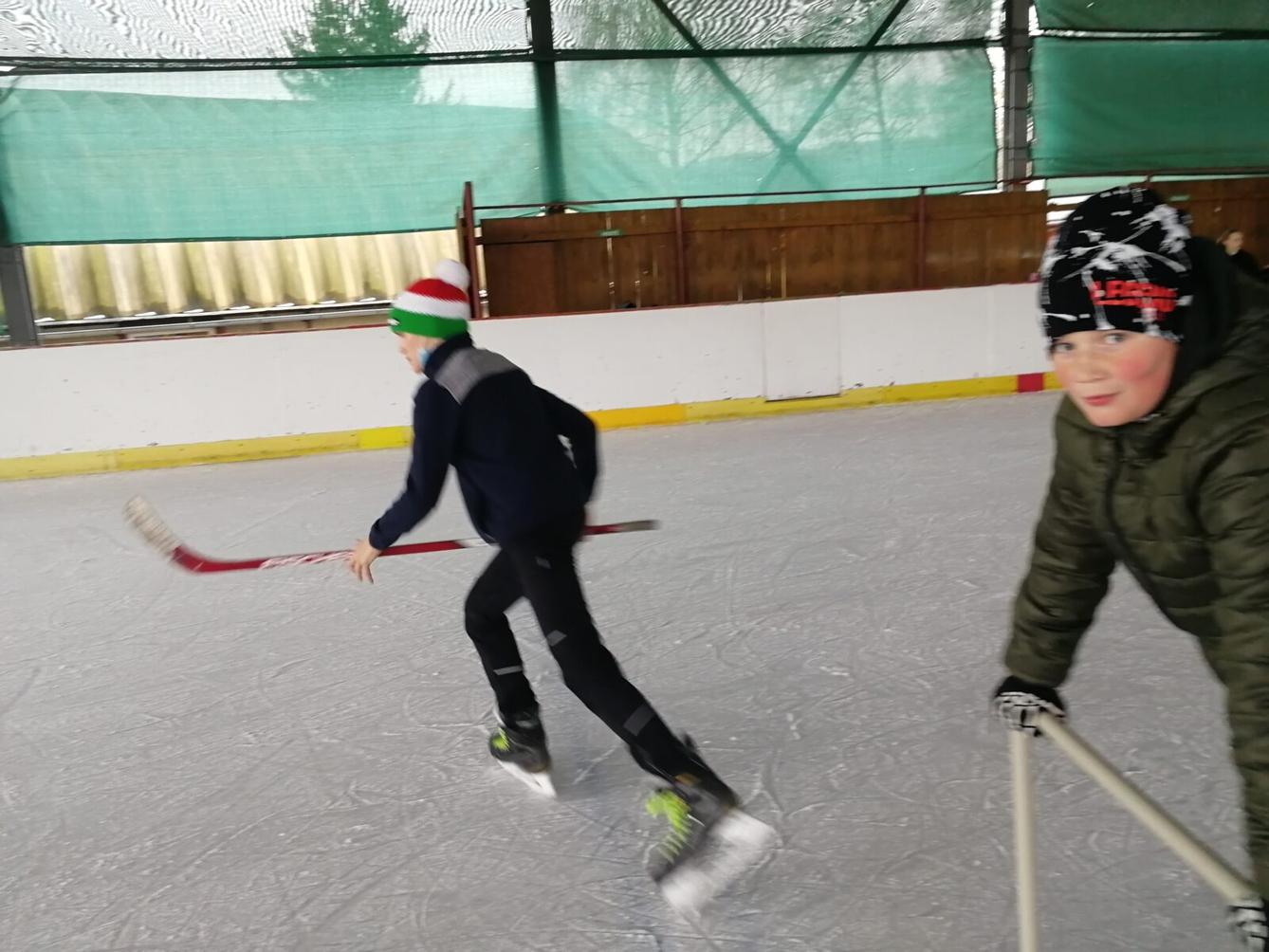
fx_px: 990
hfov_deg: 65.3
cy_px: 476
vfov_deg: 51.4
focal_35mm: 27
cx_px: 634
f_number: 2.2
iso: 160
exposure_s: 1/33.3
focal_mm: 3.95
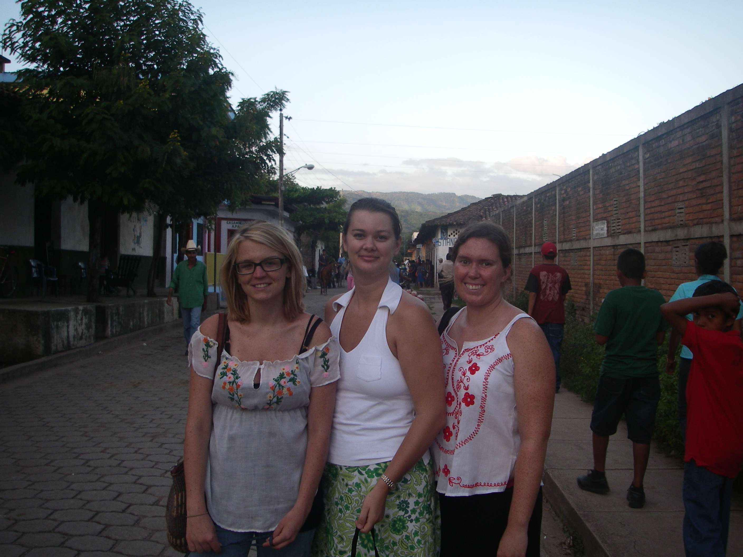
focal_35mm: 38
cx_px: 372
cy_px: 278
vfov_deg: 37.7
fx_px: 816
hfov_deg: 49.0
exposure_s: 1/100
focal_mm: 6.3
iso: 80
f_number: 3.3
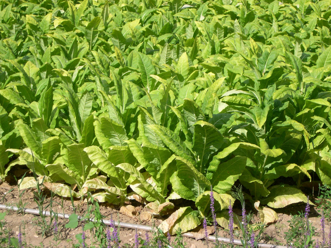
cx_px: 166
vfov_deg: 13.0
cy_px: 124
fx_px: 1090
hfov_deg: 17.3
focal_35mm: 114
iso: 100
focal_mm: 24
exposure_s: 1/507
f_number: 4.9
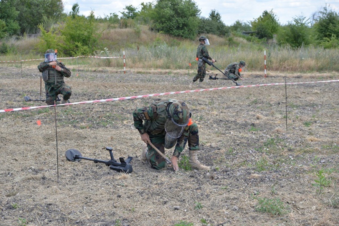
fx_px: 659
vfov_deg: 19.5
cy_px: 113
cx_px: 170
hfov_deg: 28.8
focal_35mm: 70
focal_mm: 70
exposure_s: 1/800
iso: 500
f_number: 8
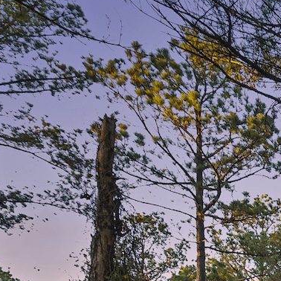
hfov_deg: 13.9
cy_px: 472
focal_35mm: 63
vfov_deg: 20.9
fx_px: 579
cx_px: 723
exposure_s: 1/4
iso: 250
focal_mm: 14
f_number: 8
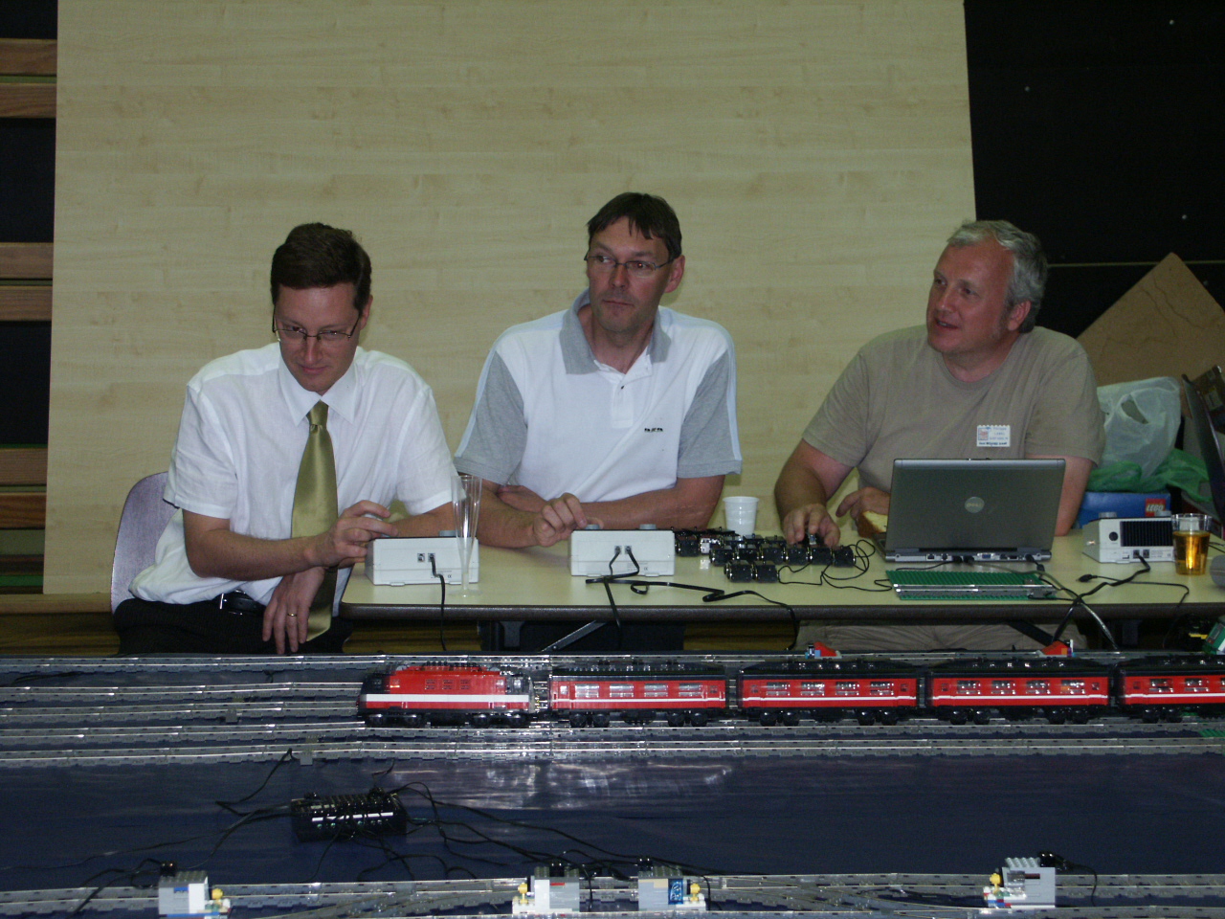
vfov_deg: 20.4
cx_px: 612
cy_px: 460
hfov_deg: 27.0
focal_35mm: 72
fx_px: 2548
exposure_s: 1/60
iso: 200
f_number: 3.5
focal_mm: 17.9
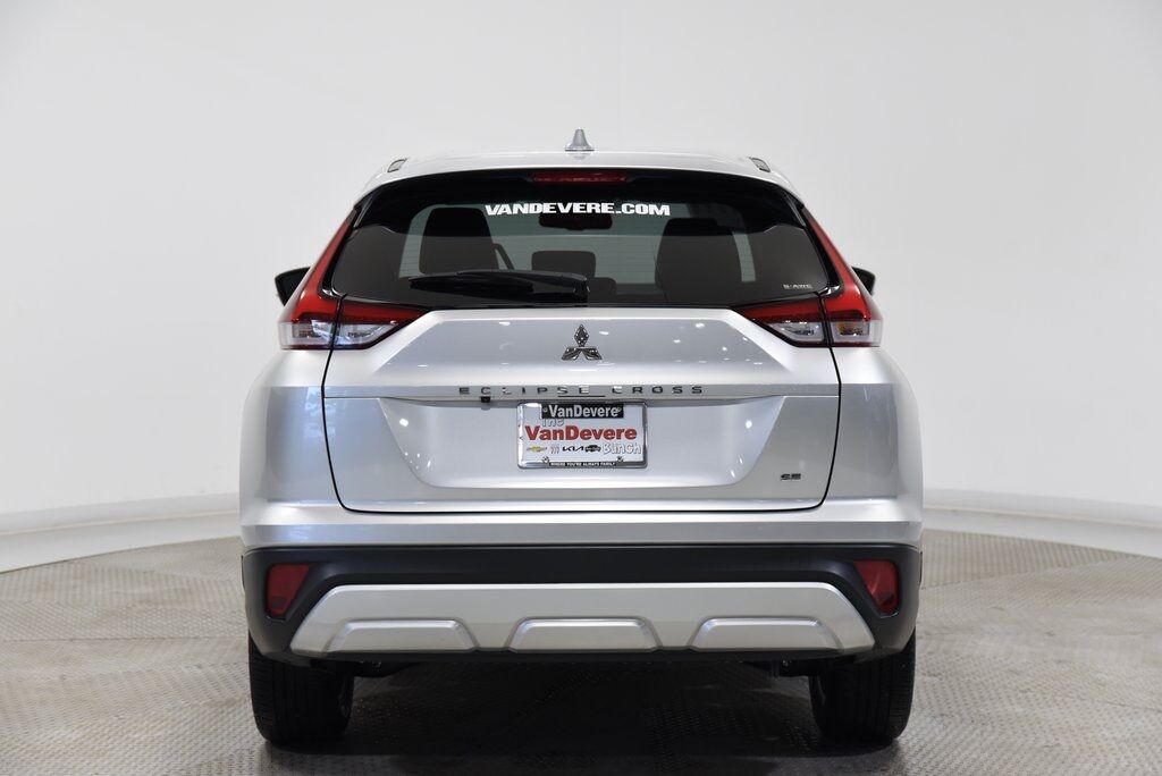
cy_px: 388
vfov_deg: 19.5
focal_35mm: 70
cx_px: 581
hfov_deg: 28.8
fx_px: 2261
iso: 1600
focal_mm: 70
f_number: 5
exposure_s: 1/80
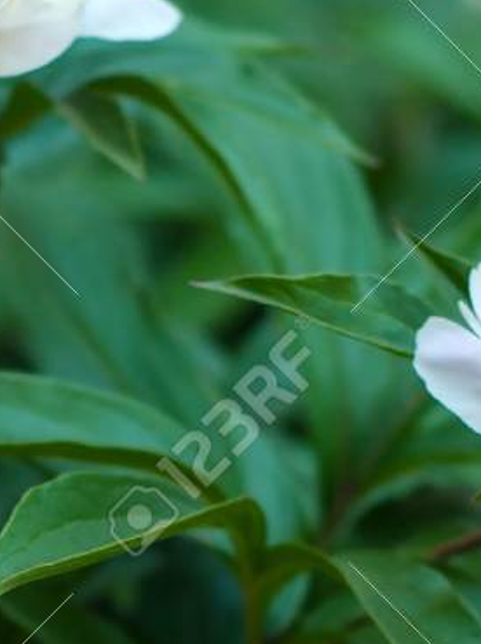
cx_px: 154
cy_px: 752
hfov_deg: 5.8
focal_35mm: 254
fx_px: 4714
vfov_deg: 7.7
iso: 200
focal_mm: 50
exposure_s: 1/250
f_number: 3.2
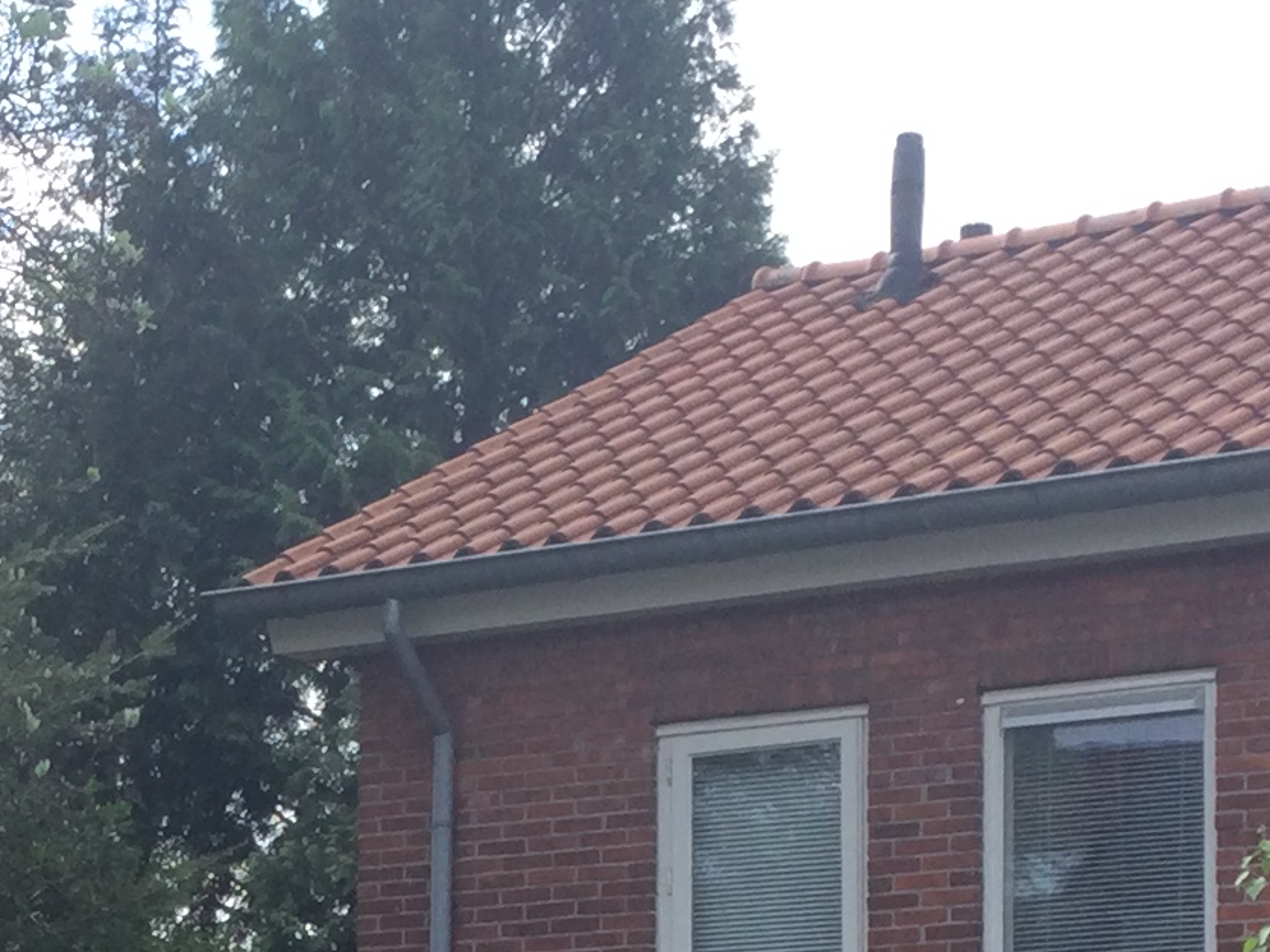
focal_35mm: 121
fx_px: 4439
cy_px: 1058
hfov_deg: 16.1
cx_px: 178
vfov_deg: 12.0
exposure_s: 1/413
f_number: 2.4
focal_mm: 3.3
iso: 25
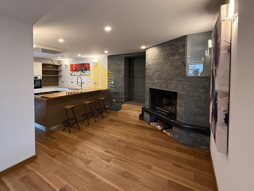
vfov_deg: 71.1
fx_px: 132
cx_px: 100
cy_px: 80
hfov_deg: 86.5
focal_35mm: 18
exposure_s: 1/50
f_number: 2.2
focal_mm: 2.22
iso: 500
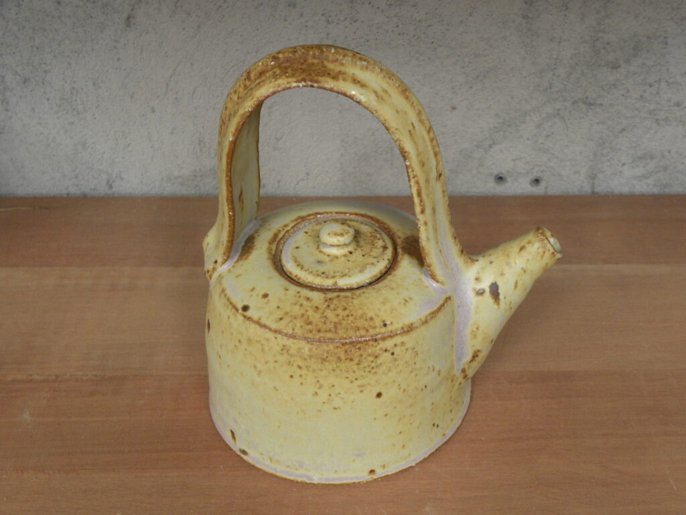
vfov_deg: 35.1
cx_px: 343
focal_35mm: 41
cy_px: 258
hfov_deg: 45.8
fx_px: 813
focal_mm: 7.3
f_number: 3.2
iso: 148
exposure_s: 1/82.3
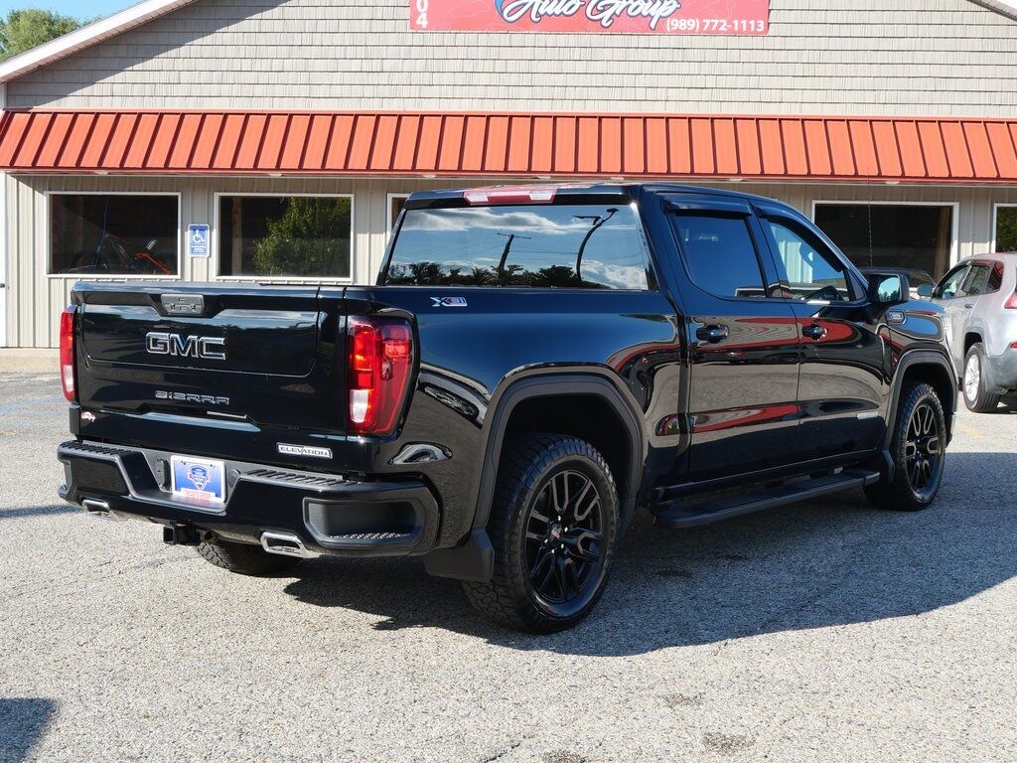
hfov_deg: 39.7
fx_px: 1410
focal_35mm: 48
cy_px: 382
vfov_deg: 30.3
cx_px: 508
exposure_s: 1/200
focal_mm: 24
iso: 200
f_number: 7.1
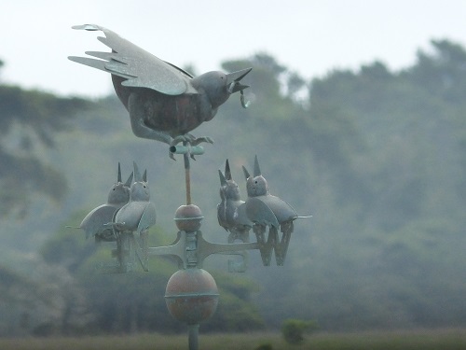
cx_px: 233
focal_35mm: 990
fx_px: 13327
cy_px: 175
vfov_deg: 1.5
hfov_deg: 2.0
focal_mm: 108
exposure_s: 1/250
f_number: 5.2
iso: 160
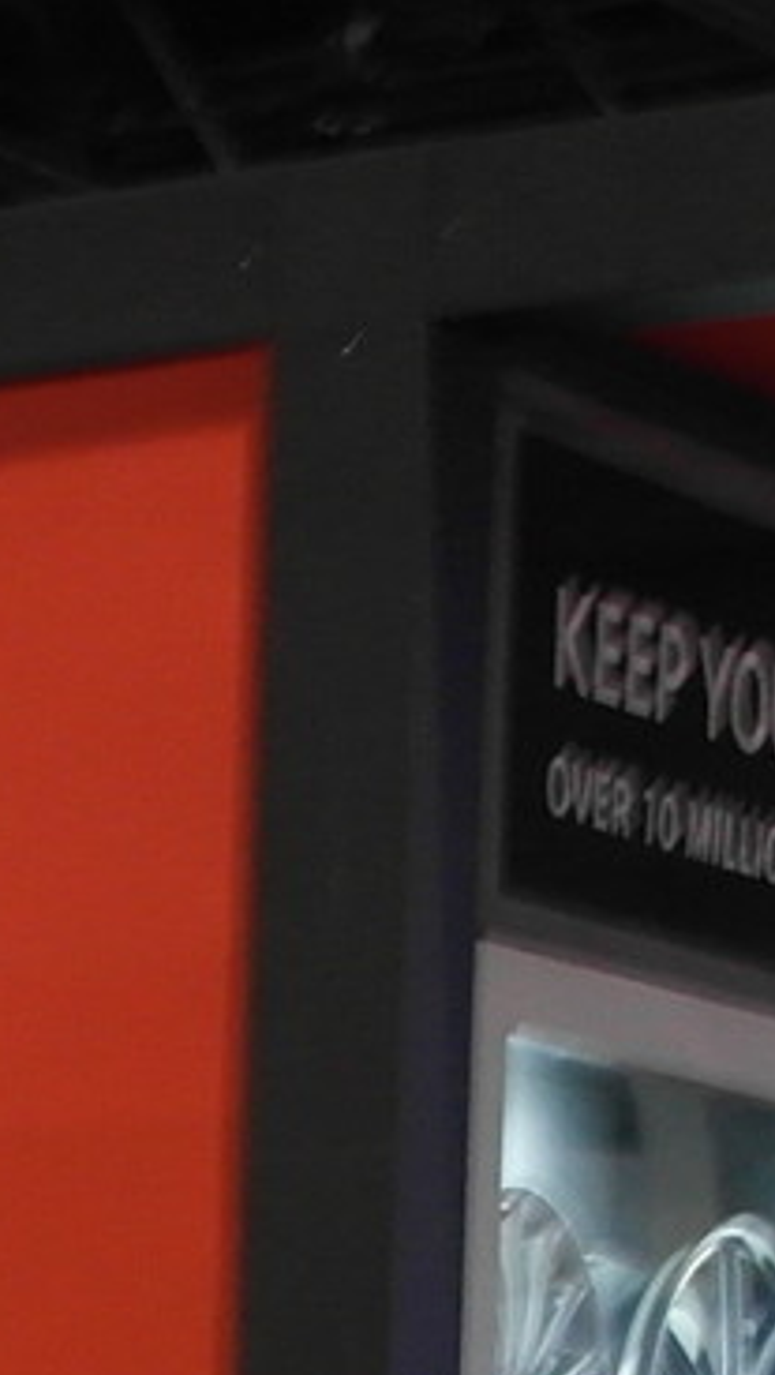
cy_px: 3055
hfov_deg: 5.4
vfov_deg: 9.2
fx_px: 7802
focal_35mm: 214
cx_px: -1539
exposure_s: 1/20
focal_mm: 20
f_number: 3.5
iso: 400
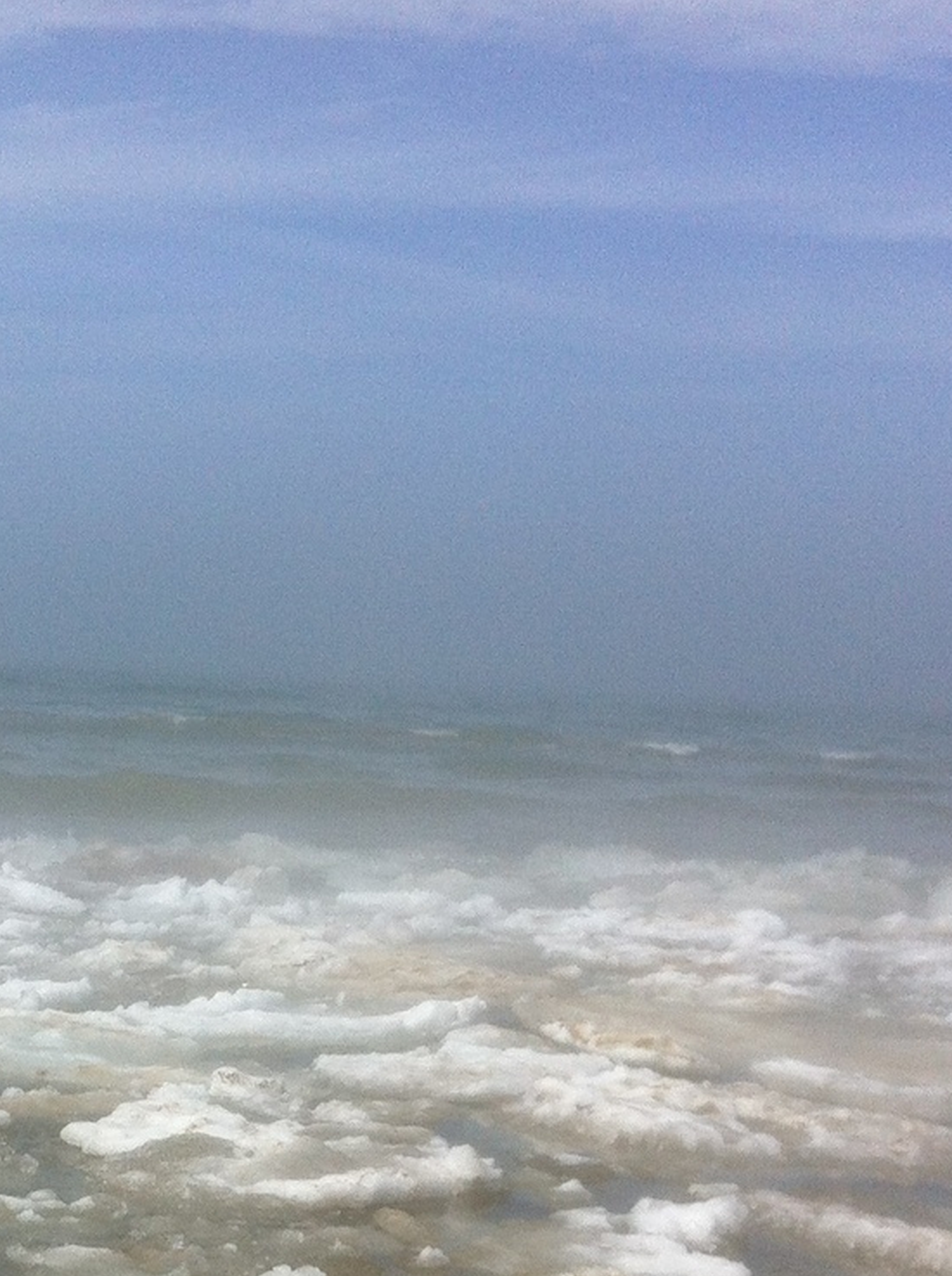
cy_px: 1215
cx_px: 183
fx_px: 2796
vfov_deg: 24.7
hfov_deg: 19.1
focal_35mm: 76
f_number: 2.8
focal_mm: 3.85
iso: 80
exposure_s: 1/2320
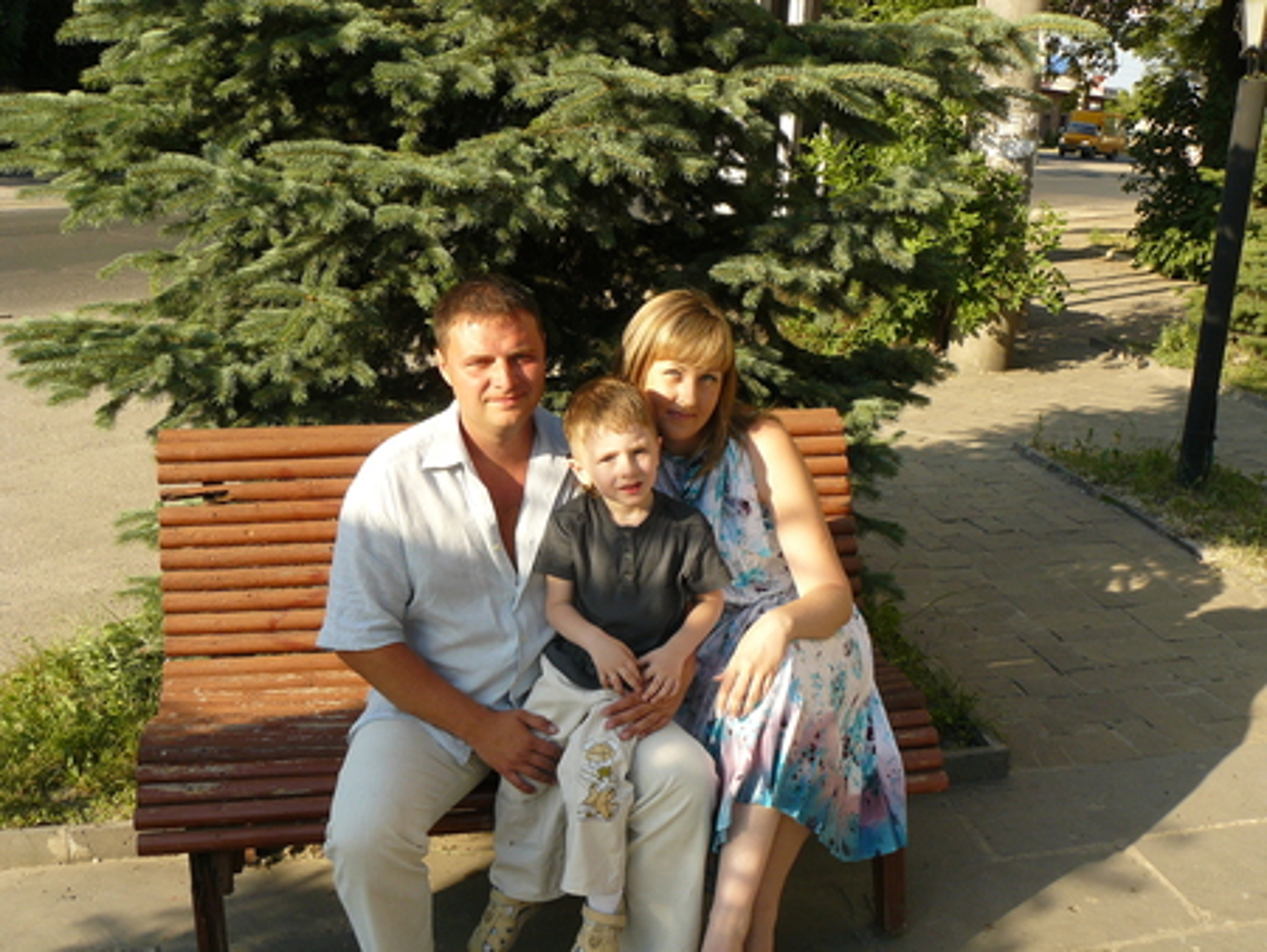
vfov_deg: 39.7
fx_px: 1318
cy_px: 476
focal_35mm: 36
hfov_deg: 51.3
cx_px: 634
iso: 100
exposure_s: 1/200
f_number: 5
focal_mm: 6
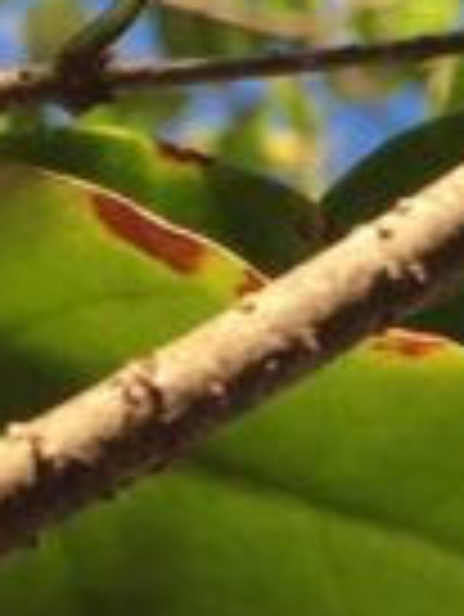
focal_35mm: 217
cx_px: 315
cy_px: 585
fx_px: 3872
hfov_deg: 6.9
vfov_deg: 9.1
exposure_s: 1/315
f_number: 2.2
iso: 25
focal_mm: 4.15
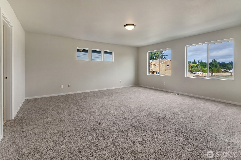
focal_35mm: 15
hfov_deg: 100.5
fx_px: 100
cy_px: 80
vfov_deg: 77.1
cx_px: 120
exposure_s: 1/20
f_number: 8
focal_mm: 10
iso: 125
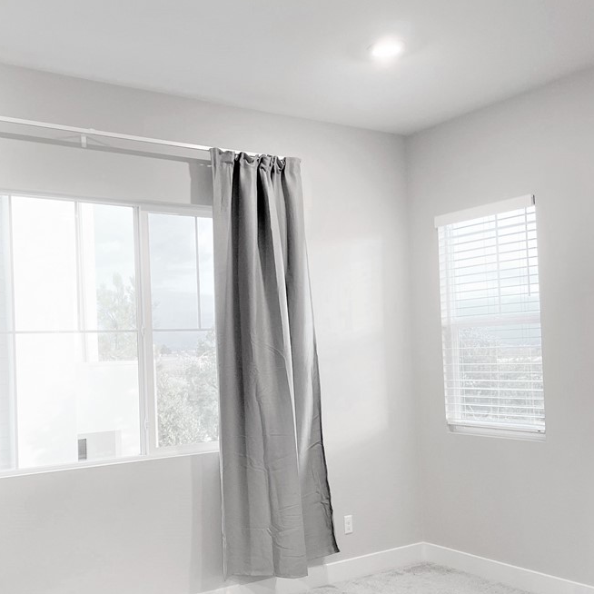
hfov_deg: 45.3
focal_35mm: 36
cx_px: 197
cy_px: 342
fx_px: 699
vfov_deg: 45.9
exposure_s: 1/120
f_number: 1.6
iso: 100
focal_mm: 4.2
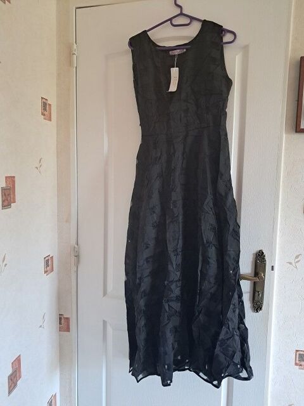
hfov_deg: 51.4
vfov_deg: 65.3
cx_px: 152
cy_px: 203
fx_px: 316
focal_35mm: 27
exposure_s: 1/50
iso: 500
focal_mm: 4
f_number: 1.8
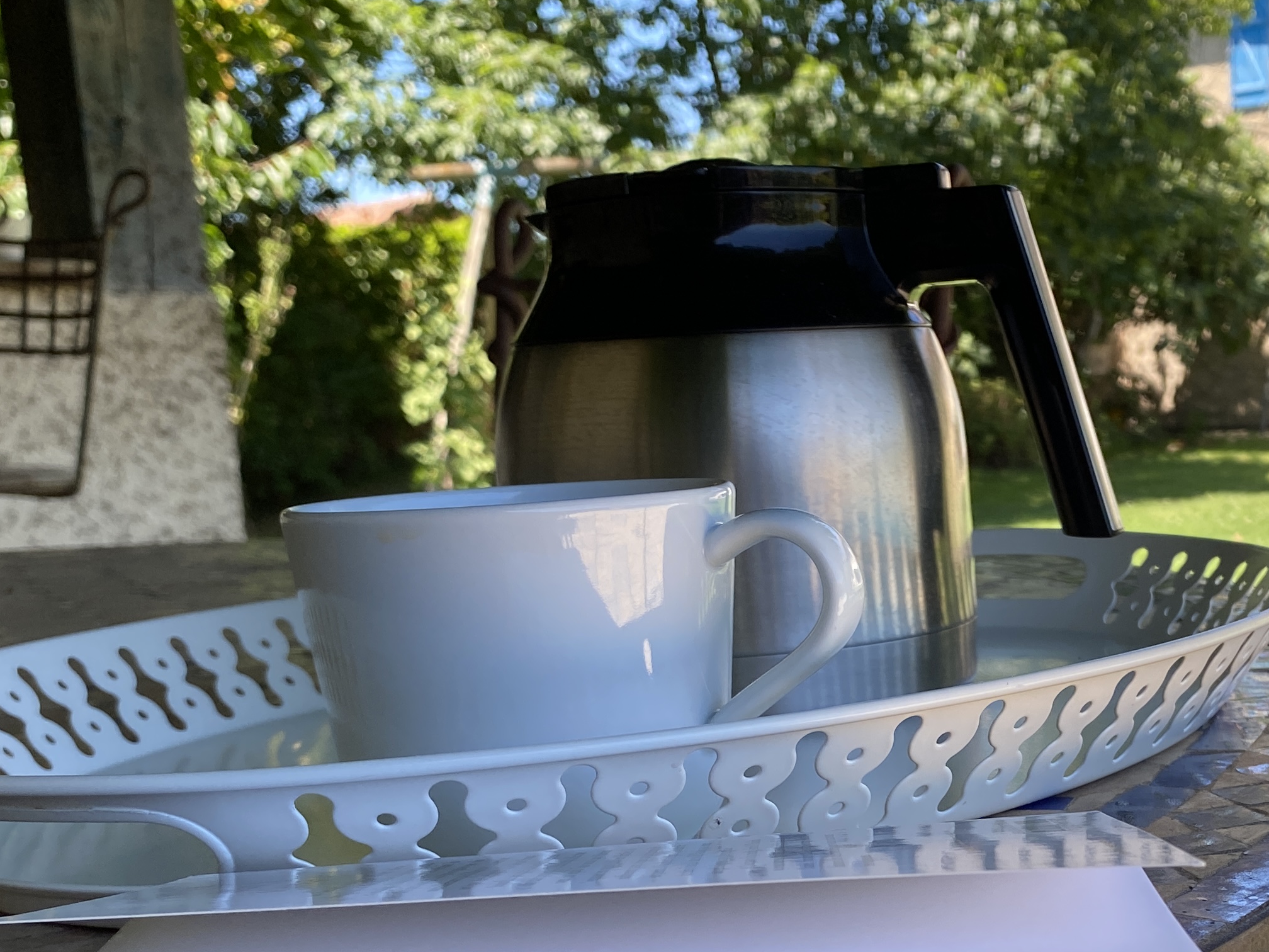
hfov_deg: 35.9
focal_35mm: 52
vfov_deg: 27.3
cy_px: 800
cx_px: 966
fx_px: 1906
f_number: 1.8
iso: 32
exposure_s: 1/504
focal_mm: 4.25
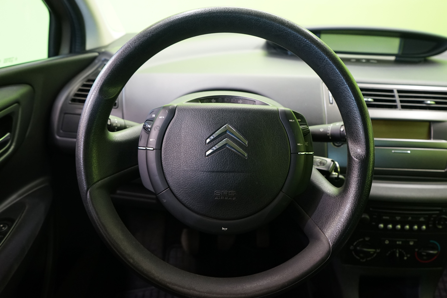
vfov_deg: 46.4
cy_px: 149
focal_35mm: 28
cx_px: 224
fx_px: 348
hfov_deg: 65.5
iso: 2000
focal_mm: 28
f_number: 5.6
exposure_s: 1/20
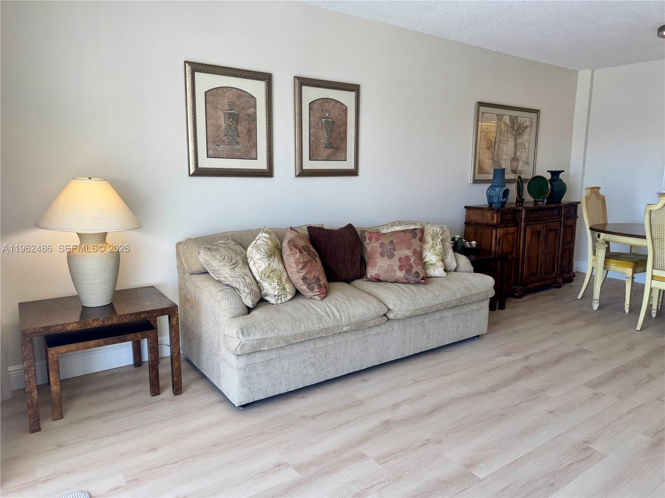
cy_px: 249
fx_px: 461
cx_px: 332
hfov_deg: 71.6
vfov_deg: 56.8
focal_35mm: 24
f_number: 1.78
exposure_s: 1/120
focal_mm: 6.76
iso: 80
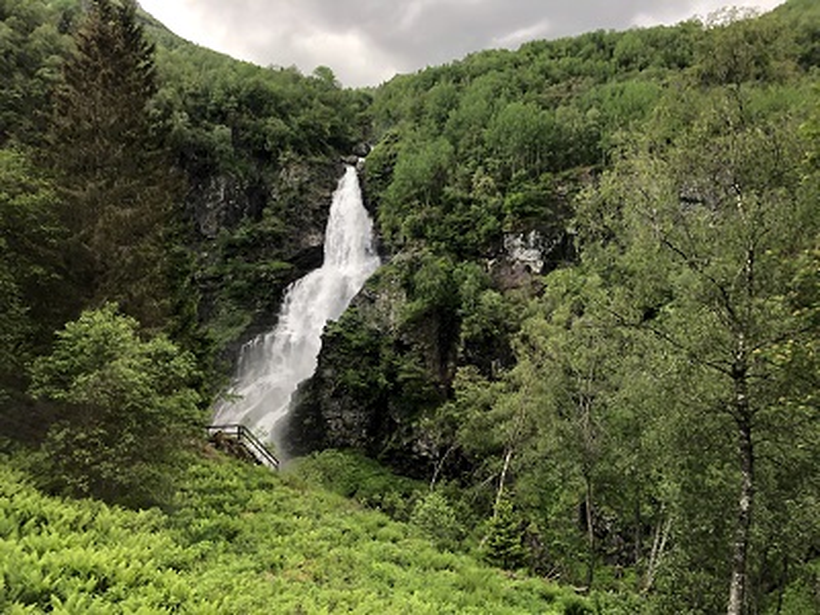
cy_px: 308
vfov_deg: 49.7
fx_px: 663
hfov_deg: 63.4
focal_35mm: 28
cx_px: 410
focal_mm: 3.99
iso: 64
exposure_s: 1/120
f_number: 1.8
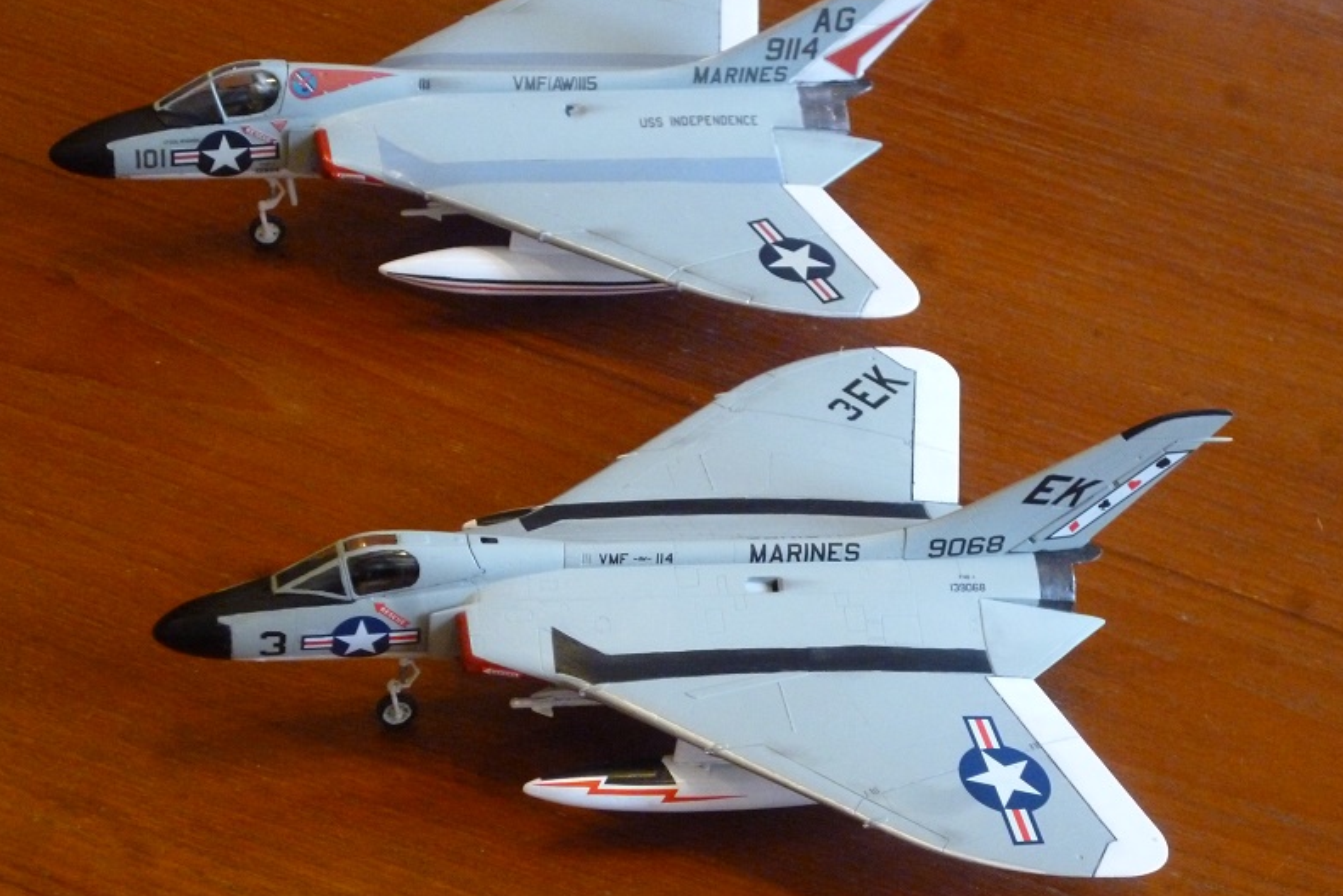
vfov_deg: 16.7
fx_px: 3060
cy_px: 416
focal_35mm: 82
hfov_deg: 24.8
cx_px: 667
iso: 800
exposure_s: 1/30
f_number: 5.4
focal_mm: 13.9
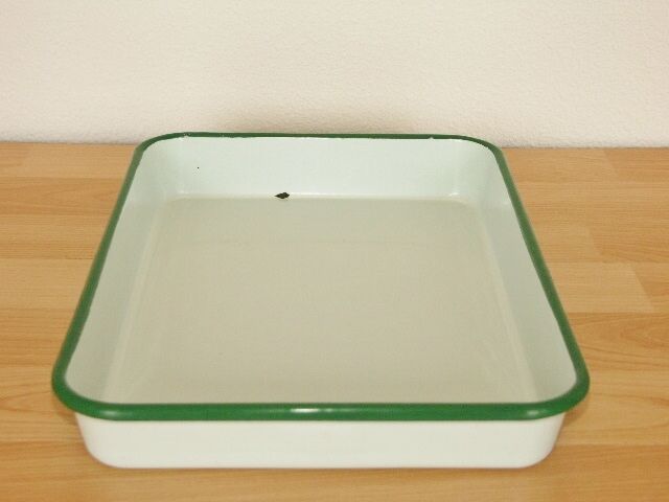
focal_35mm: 61
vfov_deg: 24.0
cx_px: 334
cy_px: 251
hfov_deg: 31.7
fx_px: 1179
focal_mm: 15.11
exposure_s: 1/100
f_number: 3.5
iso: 100
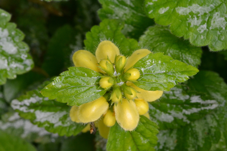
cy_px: 76
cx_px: 114
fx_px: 804
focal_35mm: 128
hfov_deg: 16.1
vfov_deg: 10.7
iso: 1600
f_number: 18
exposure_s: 1/200
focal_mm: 85
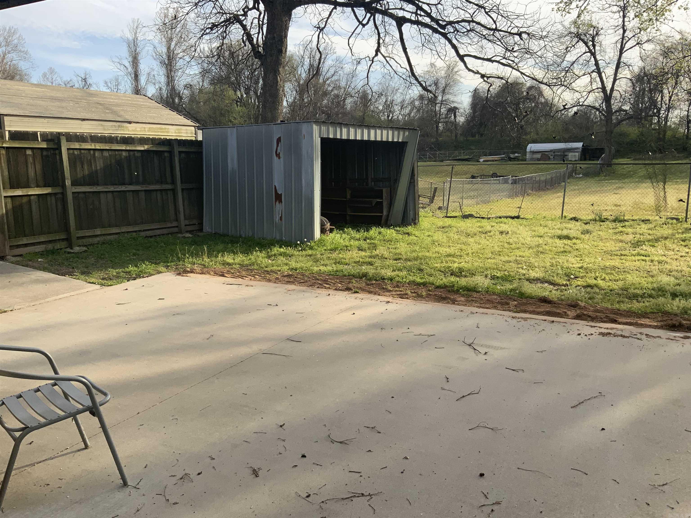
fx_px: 579
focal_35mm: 29
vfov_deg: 48.2
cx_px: 346
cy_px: 259
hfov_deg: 61.7
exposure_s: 1/709
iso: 16
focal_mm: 3
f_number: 1.8
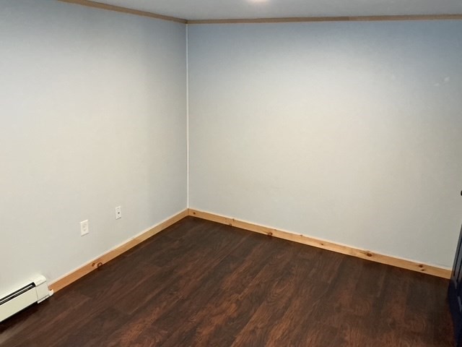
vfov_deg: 48.2
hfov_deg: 61.7
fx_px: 387
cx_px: 231
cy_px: 174
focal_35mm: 29
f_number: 1.8
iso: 250
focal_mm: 3
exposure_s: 1/60
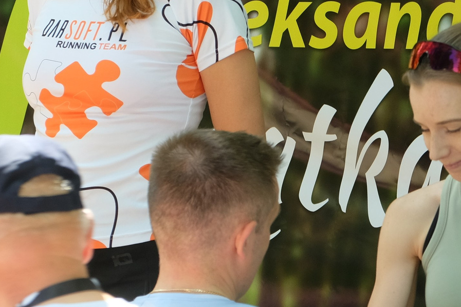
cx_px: 88
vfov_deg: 3.2
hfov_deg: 4.8
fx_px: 5480
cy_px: 68
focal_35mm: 428
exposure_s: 1/150
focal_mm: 100
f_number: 5.6
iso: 400
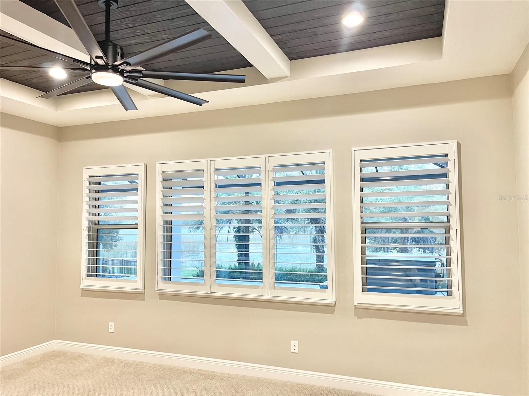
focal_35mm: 25
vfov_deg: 54.9
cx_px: 264
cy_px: 198
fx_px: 382
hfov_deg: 69.4
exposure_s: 1/60
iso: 200
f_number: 1.6
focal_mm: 5.1
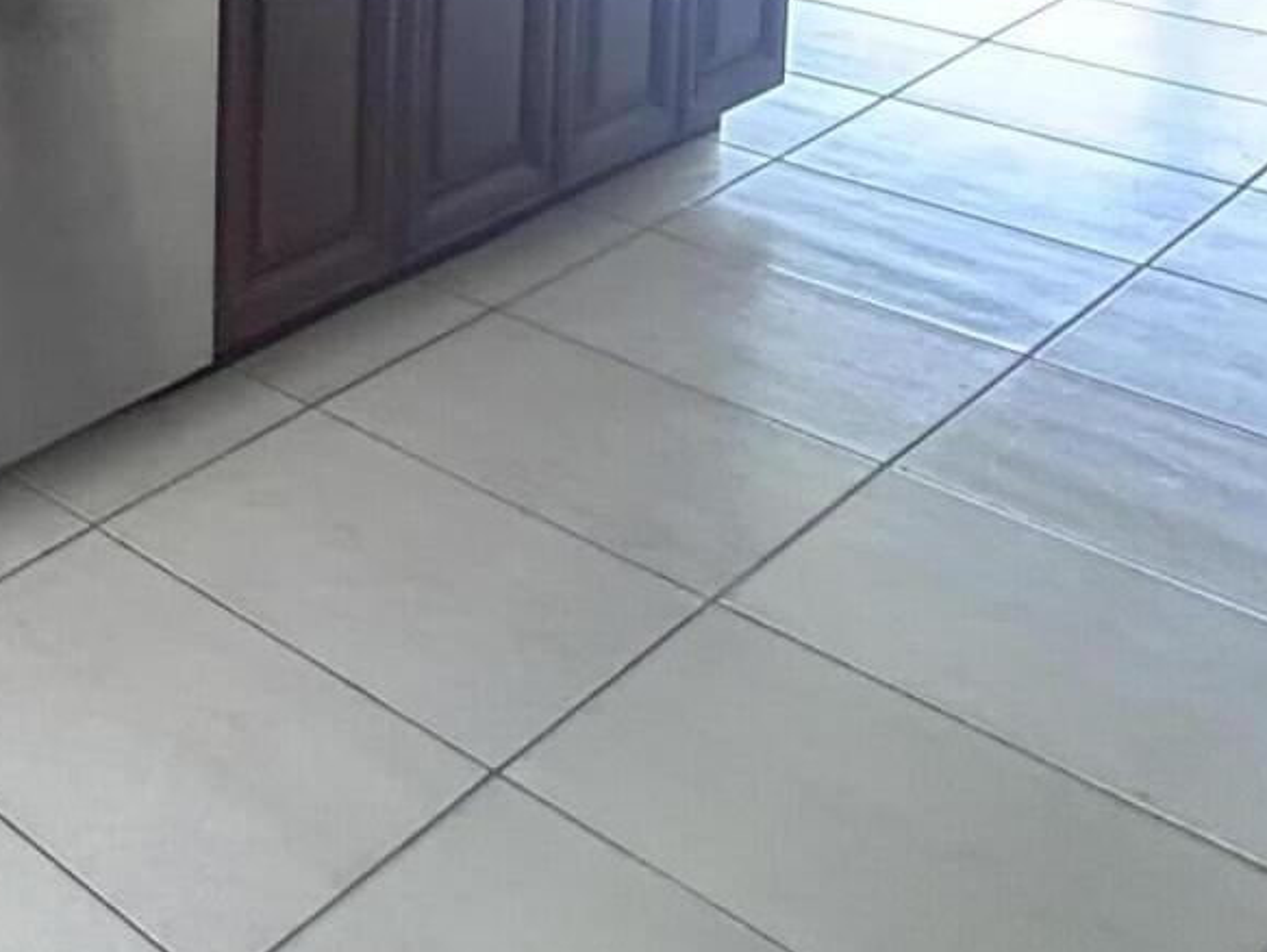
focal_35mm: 48
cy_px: -419
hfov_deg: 26.4
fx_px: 1758
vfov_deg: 24.5
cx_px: -711
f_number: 2.2
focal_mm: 2.22
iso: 640
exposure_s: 1/60
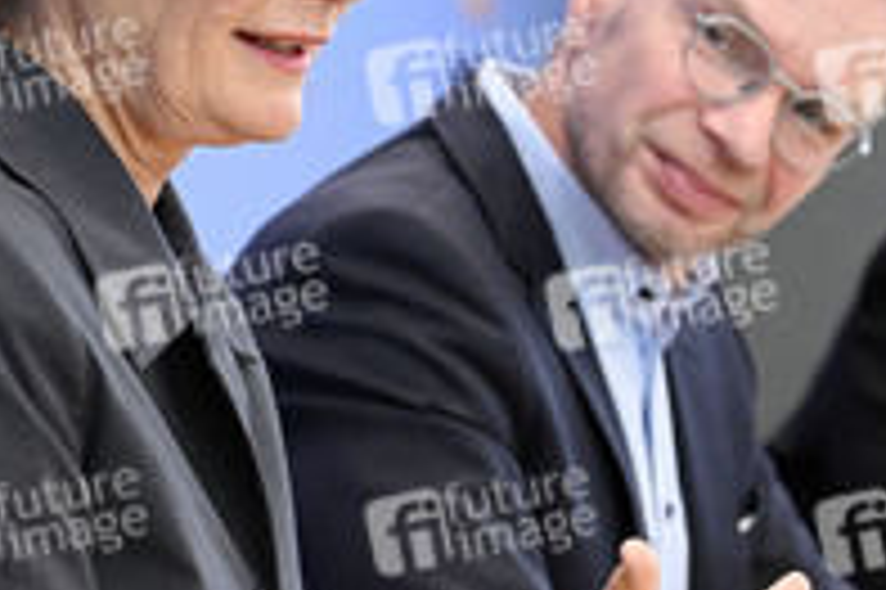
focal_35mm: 343
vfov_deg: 4.0
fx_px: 8434
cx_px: 92
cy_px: 185
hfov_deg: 6.0
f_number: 5.6
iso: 4000
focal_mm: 150
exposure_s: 1/500
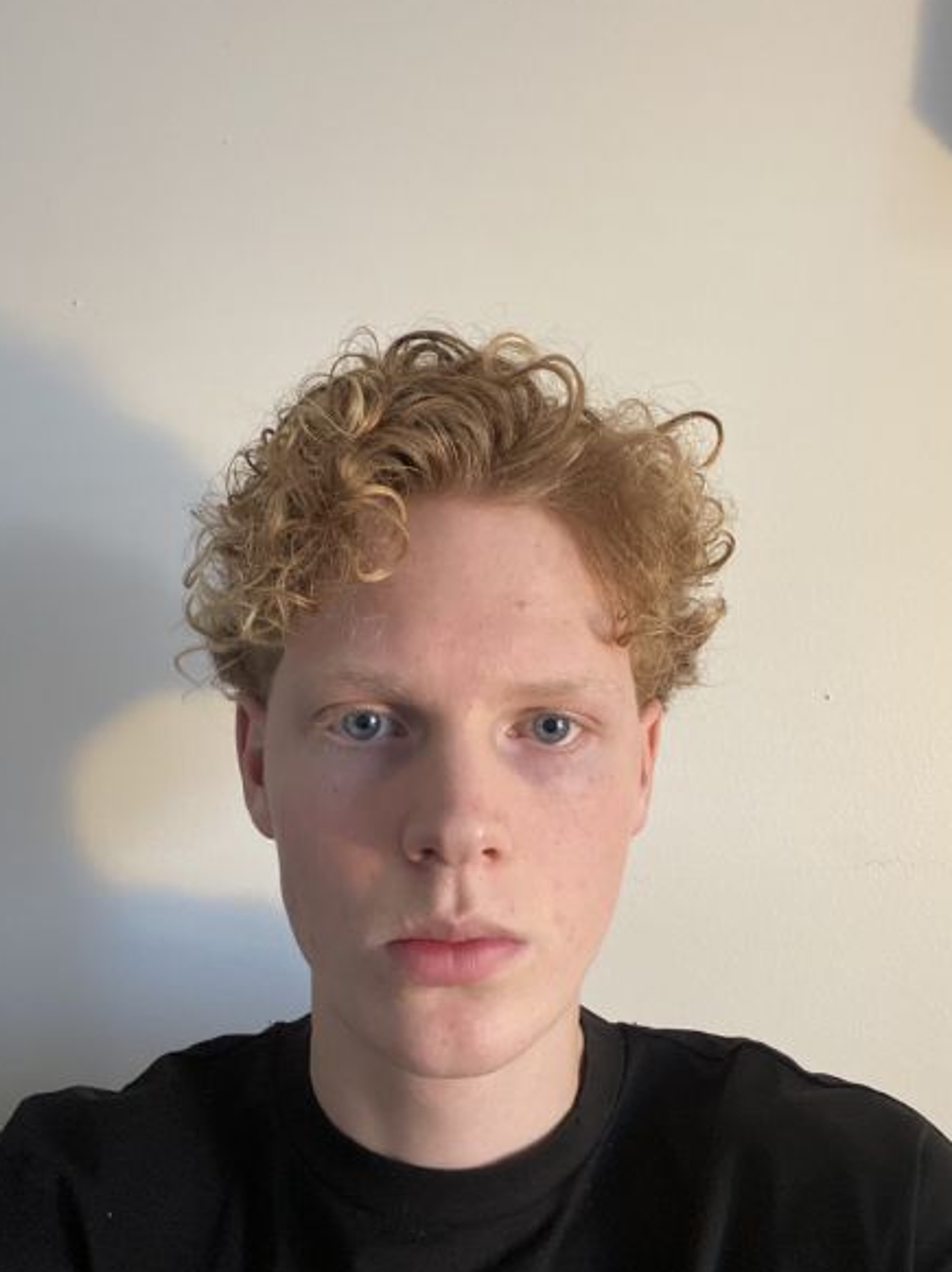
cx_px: 481
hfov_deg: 45.4
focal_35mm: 31
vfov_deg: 58.4
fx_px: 1138
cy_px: 644
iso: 320
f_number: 2.2
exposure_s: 1/50
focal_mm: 2.71
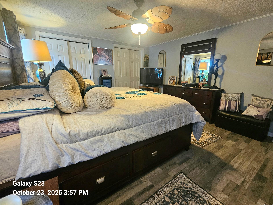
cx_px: 146
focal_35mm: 14
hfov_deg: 101.9
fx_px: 110
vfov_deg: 85.6
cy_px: 99
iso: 400
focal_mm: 2.2
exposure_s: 1/30
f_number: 2.2
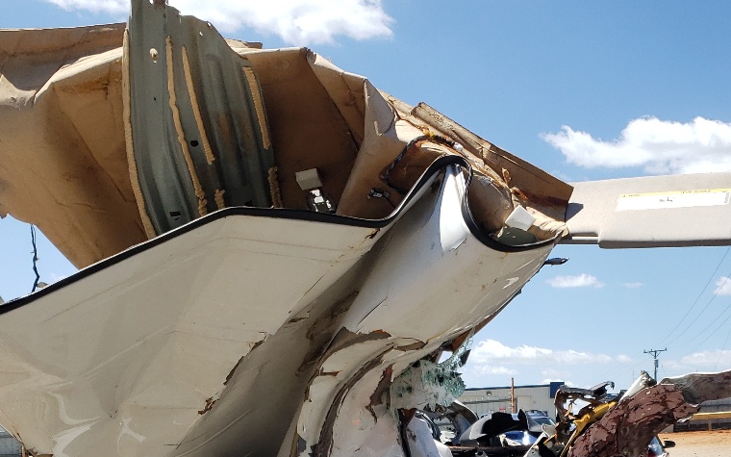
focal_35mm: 58
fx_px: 1155
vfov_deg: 21.1
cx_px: 527
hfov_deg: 34.5
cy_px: 517
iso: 50
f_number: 1.5
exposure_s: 1/2500
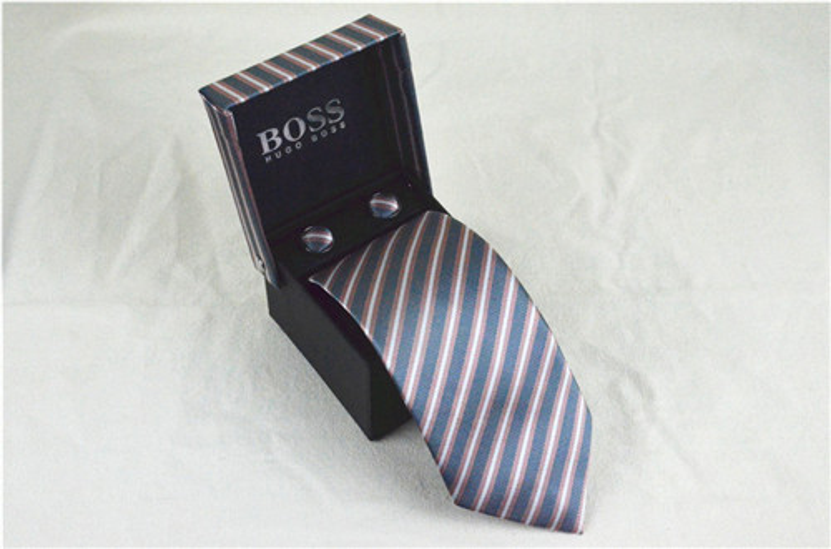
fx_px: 1174
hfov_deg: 39.0
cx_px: 416
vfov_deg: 26.3
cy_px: 274
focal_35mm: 51
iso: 6400
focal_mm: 34
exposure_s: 1/800
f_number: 14
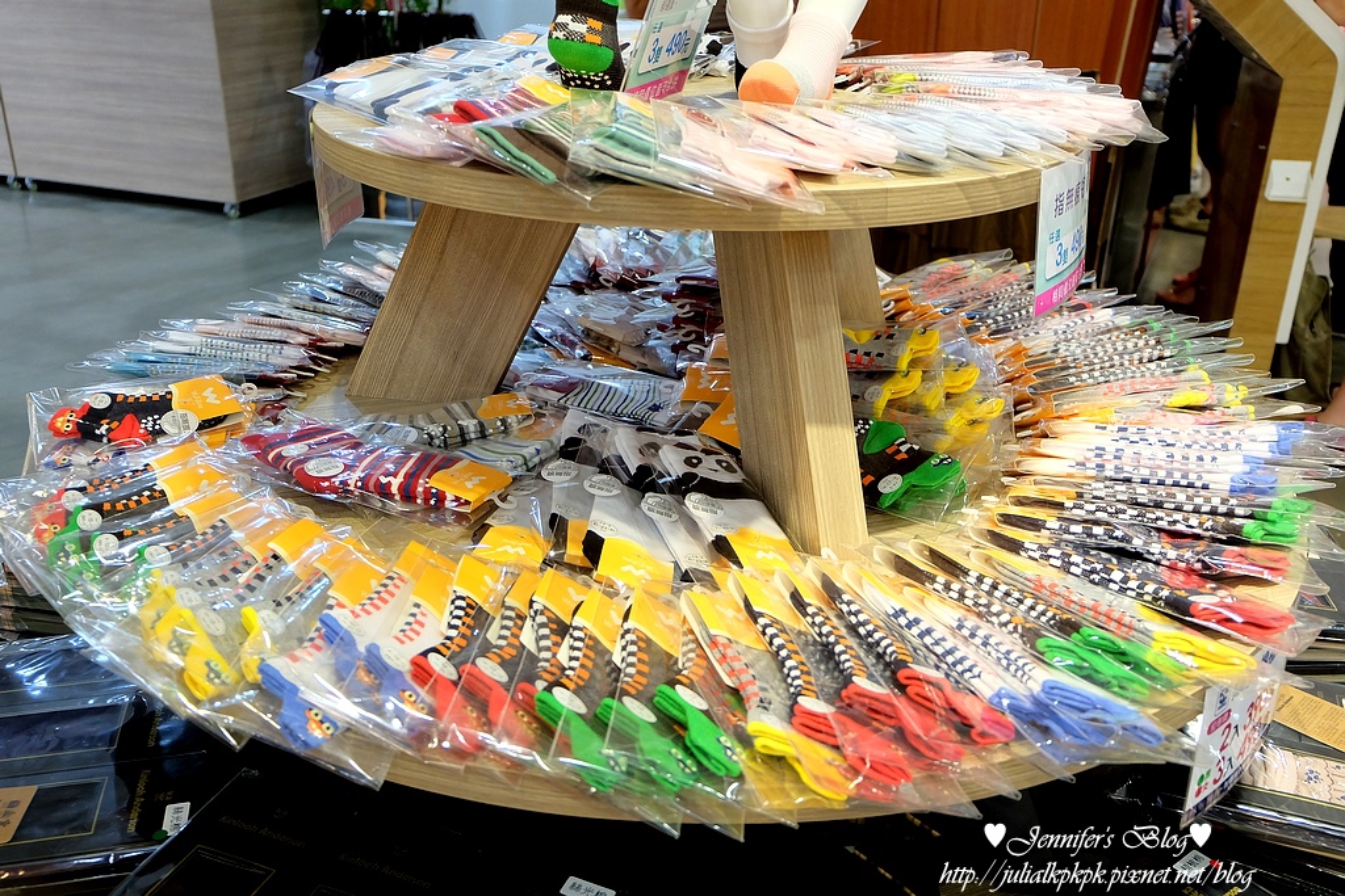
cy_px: 448
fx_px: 1196
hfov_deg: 58.7
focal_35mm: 32
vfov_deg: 41.1
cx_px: 672
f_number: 4
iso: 800
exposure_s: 1/26
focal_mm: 21.1
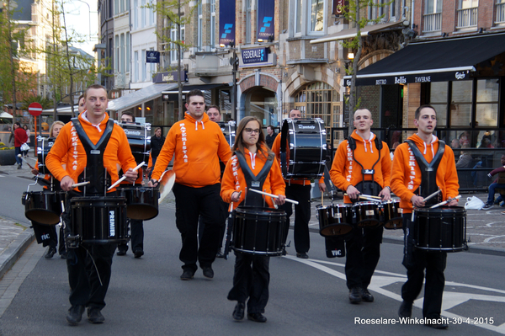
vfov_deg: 20.1
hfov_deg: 29.9
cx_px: 252
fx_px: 946
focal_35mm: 68
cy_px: 168
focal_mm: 45
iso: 200
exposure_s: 1/100
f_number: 5
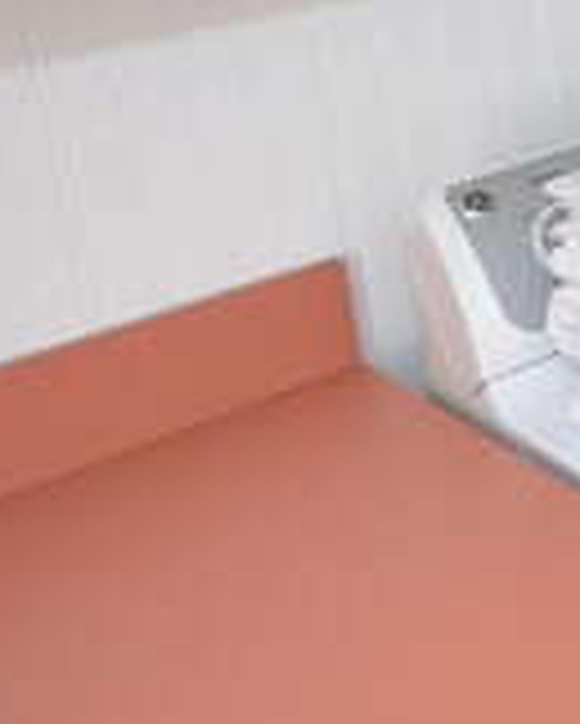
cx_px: 1304
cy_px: -76
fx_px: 1436
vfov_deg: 26.1
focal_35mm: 67
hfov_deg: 15.5
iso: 1000
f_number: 7.1
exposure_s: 1/60
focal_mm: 10
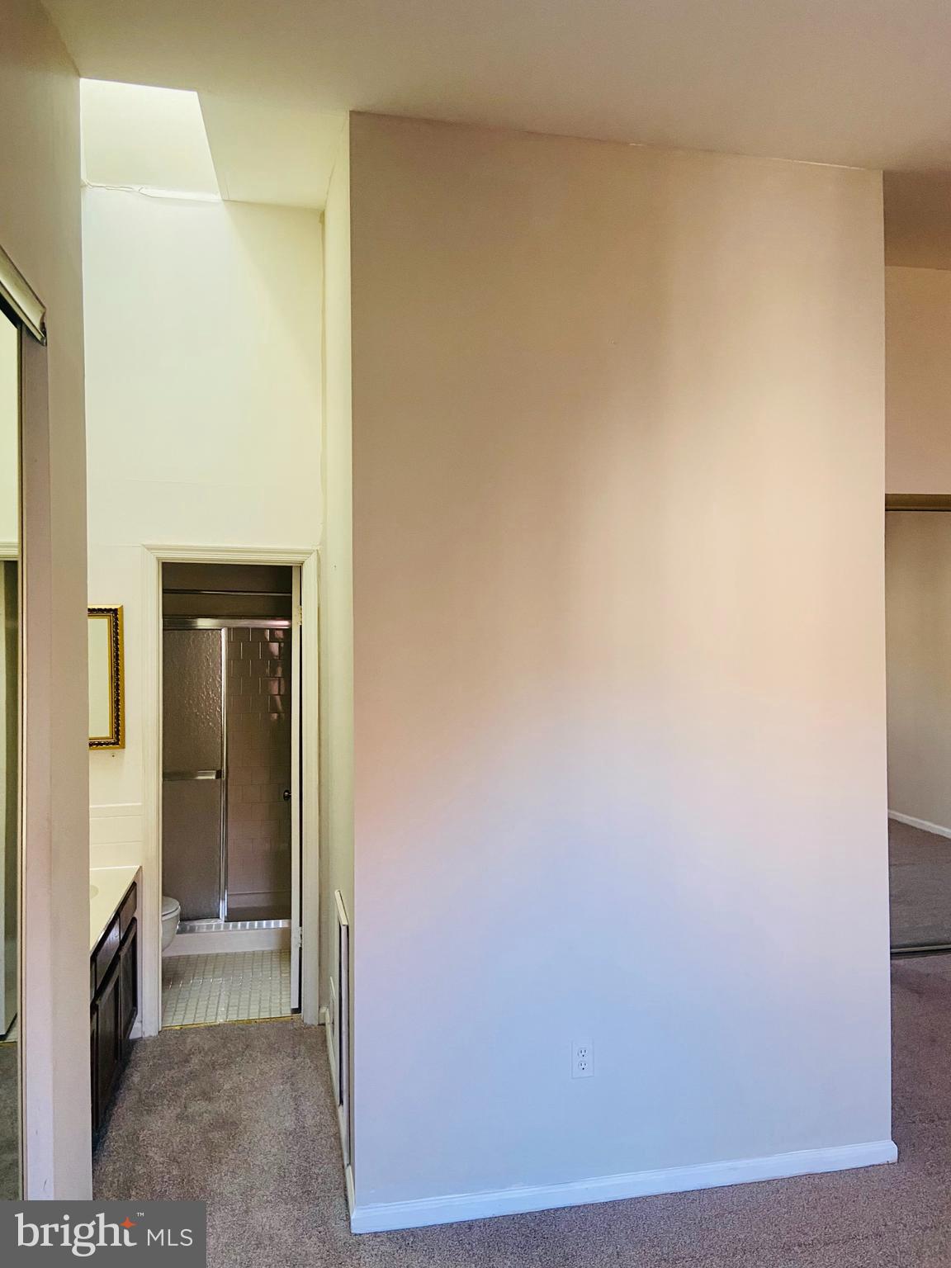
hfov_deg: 53.1
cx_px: 476
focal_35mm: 26
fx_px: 952
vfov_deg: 67.3
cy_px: 634
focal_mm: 4.25
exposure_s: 1/60
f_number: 1.8
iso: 200
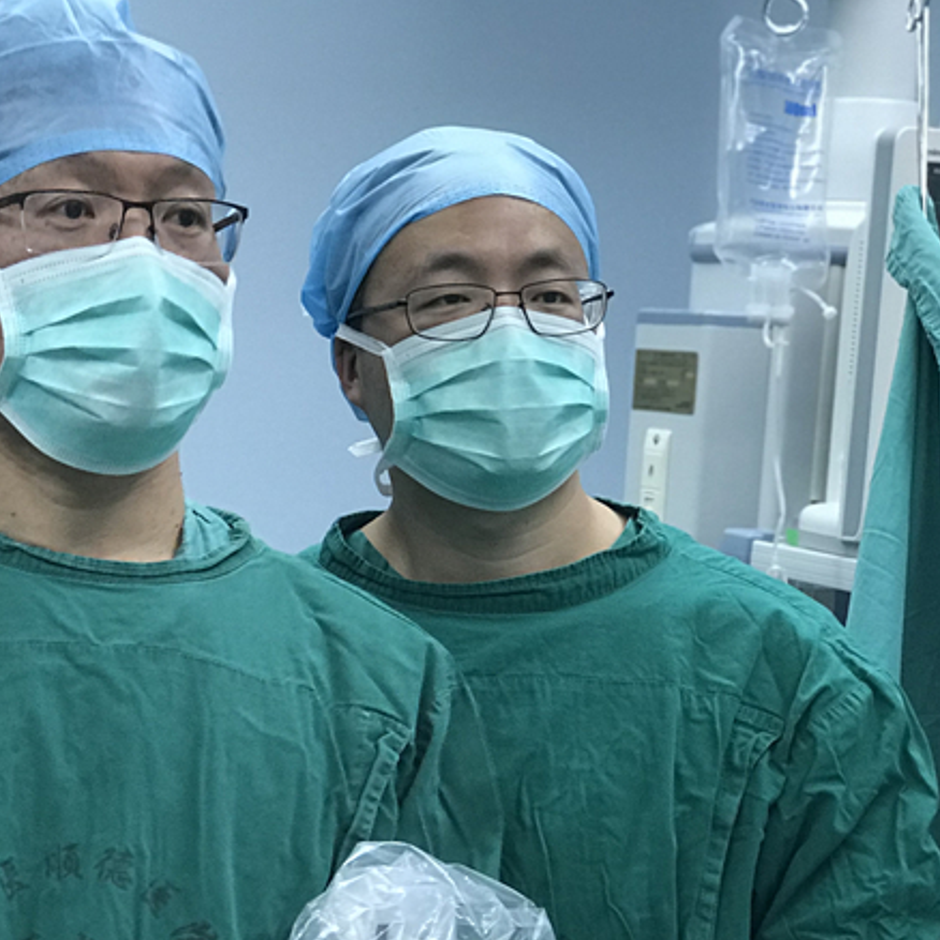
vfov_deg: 18.8
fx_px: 2826
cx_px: 144
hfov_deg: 18.6
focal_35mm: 92
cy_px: 622
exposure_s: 1/50
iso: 250
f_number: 2.8
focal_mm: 6.6
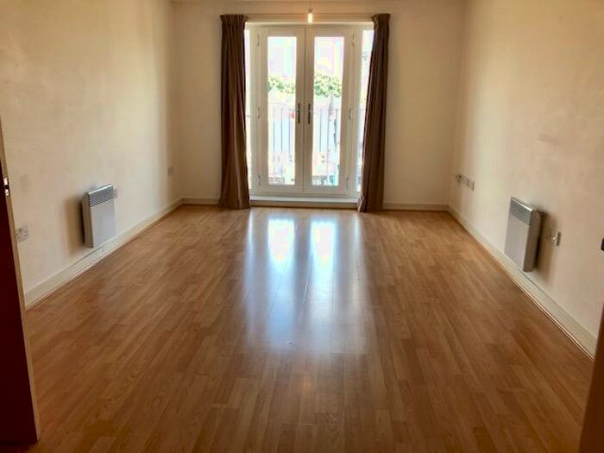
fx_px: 489
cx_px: 302
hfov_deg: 63.4
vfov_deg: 49.7
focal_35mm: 28
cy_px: 226
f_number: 1.8
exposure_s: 1/100
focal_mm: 3.99
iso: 32
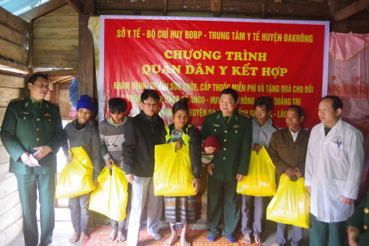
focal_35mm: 27
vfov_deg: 47.9
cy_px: 123
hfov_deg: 67.4
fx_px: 277
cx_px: 184
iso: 3200
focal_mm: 18
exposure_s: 1/40
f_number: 3.5
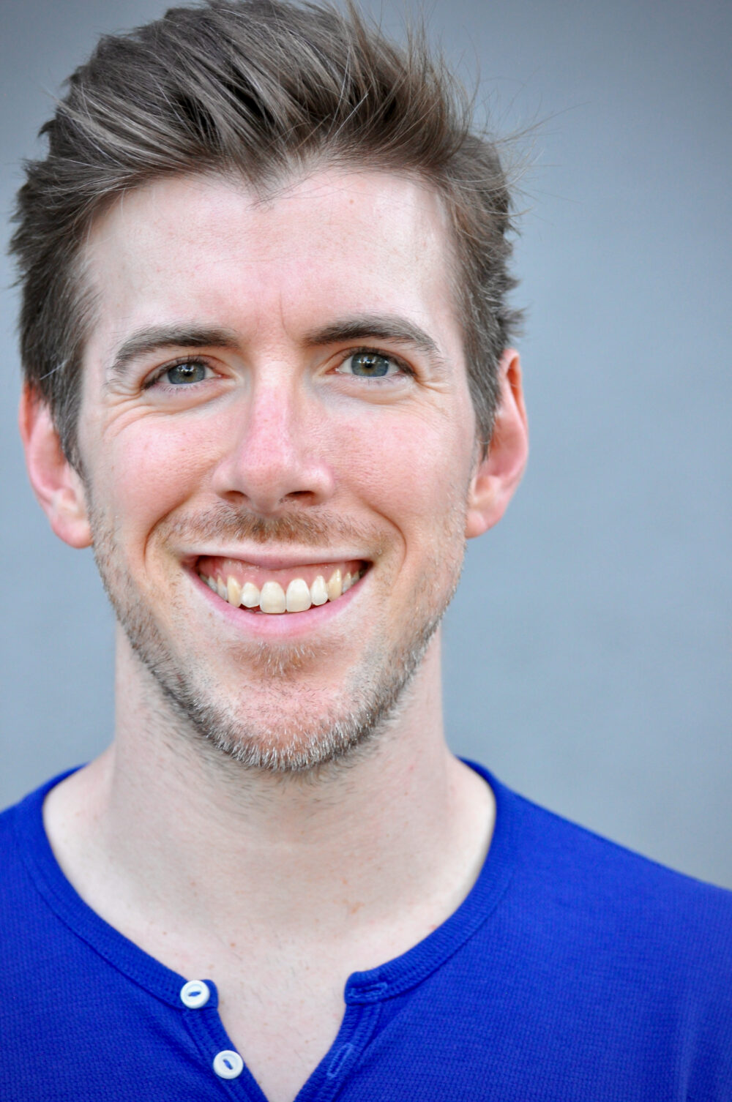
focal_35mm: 123
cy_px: 551
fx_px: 3762
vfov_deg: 16.7
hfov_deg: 11.1
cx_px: 366
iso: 800
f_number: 4.5
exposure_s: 1/125
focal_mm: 82
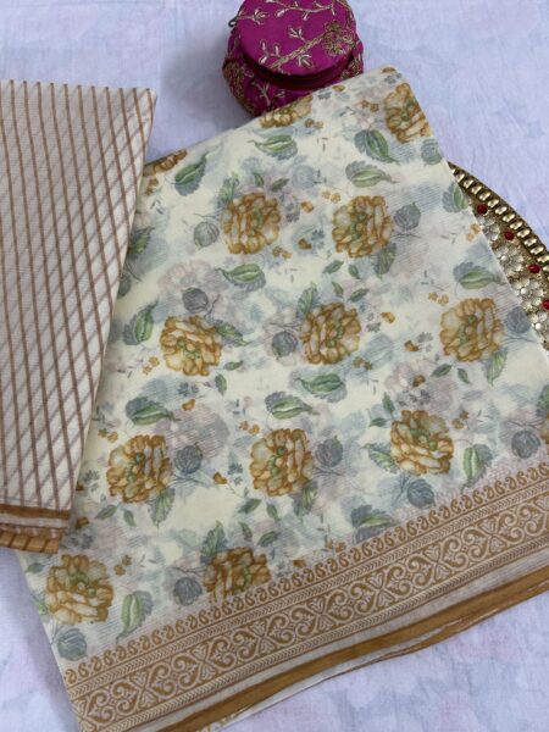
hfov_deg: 53.1
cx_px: 274
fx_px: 550
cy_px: 366
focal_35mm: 26
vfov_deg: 67.3
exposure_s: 1/100
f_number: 1.5
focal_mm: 5.7
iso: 80
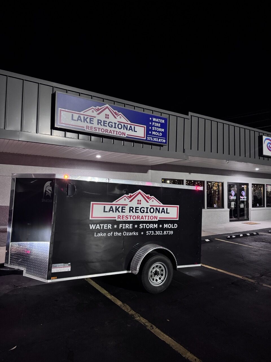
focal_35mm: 24
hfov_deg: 56.8
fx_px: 251
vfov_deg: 71.6
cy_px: 181
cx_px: 136
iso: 1000
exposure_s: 1/30
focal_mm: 6.76
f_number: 1.78
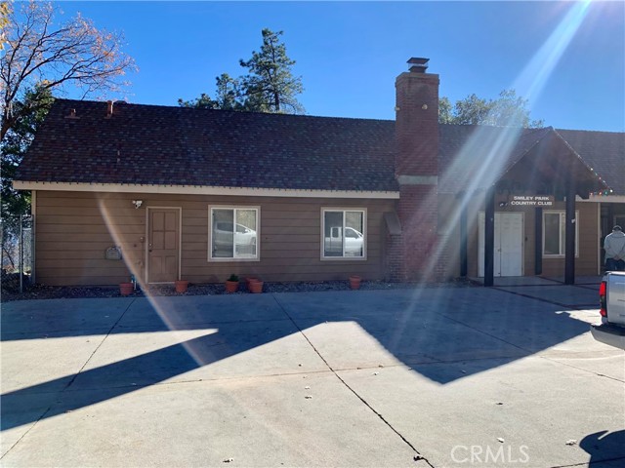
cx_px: 312
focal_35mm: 26
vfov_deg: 53.1
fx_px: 469
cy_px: 234
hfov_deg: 67.3
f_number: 1.8
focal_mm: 4.25
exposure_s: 1/1447
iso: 25
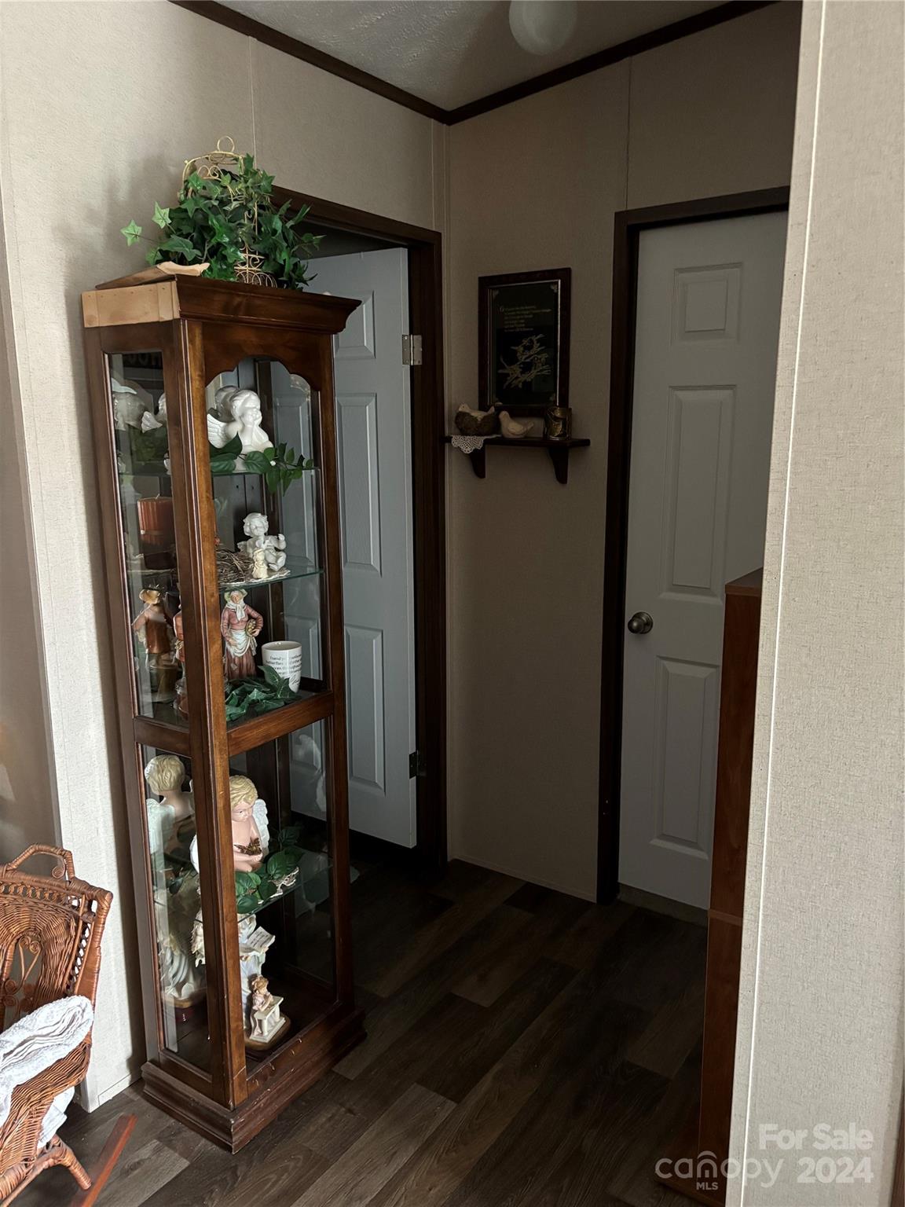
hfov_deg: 53.1
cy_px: 604
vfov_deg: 67.3
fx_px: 906
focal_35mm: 26
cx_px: 452
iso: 800
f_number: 1.6
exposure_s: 1/30
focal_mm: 5.96
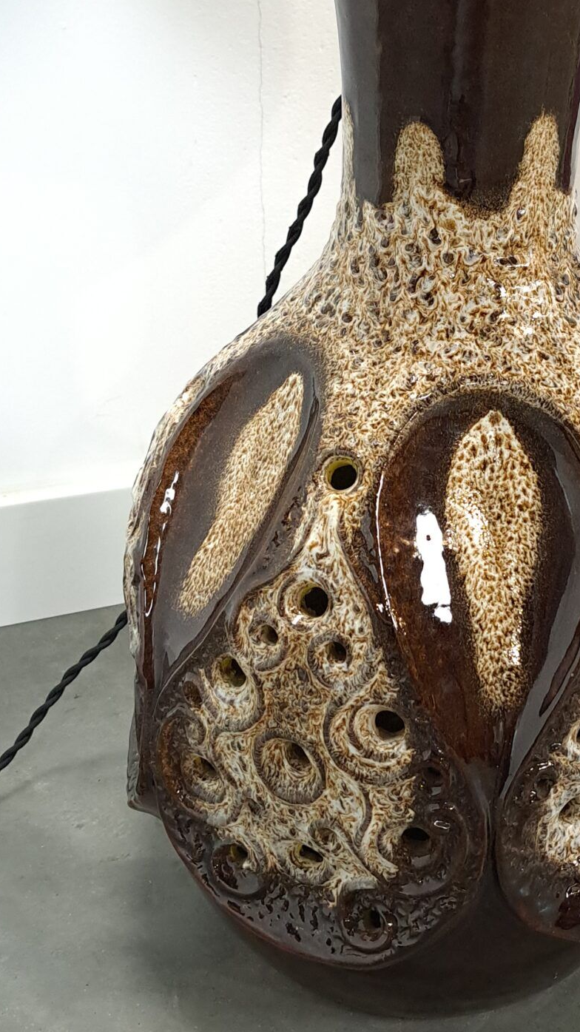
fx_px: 1313
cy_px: 421
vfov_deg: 42.7
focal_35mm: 48
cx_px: 417
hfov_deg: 24.7
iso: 400
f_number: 1.8
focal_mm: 5.23
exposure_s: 1/50
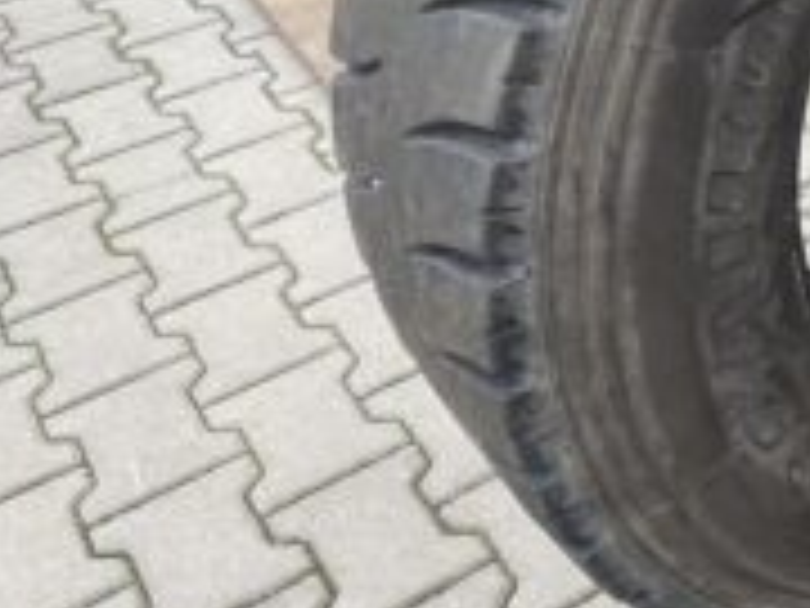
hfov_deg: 28.0
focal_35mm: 62
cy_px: 20
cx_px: 922
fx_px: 1451
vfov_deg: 22.8
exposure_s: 1/182
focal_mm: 4.25
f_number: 1.8
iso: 32
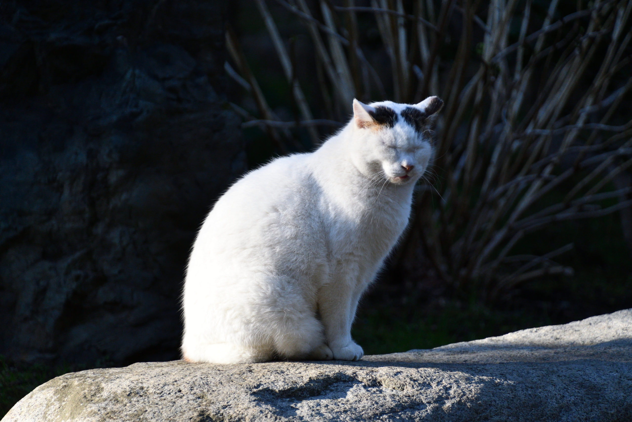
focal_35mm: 450
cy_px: 211
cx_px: 316
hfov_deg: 4.6
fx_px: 7900
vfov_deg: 3.1
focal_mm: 300
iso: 800
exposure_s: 1/1250
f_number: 6.3
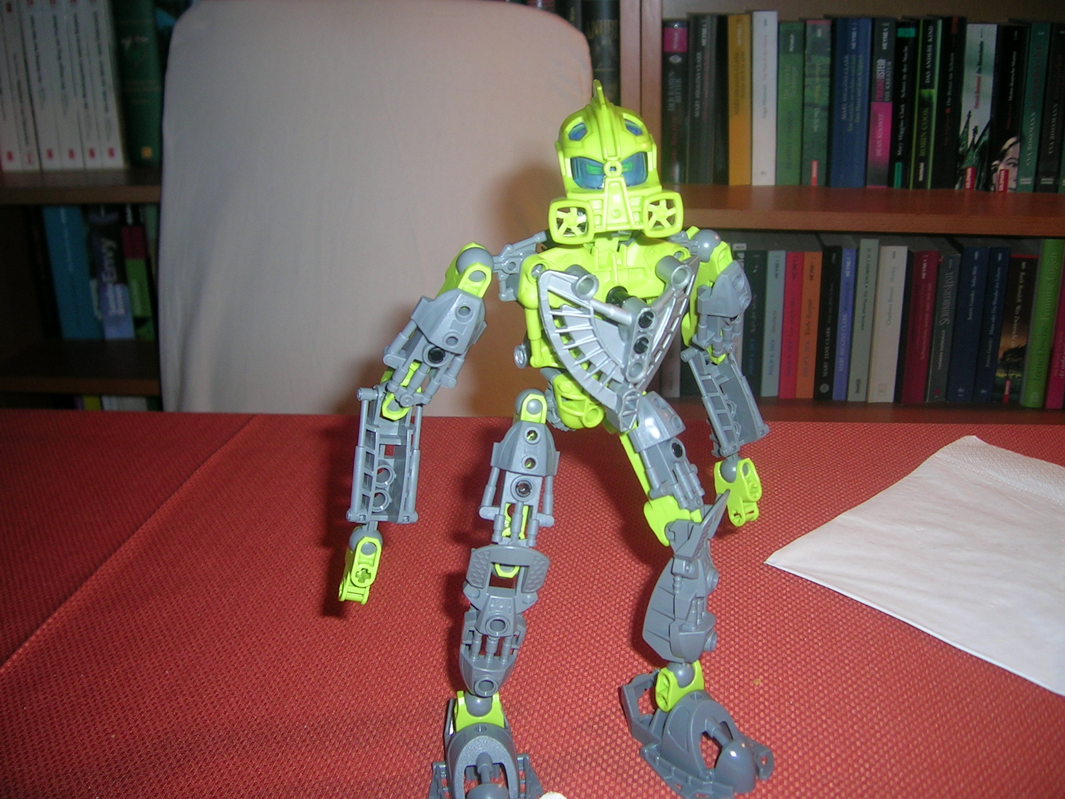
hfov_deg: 52.6
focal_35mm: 35
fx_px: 1077
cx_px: 532
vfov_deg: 40.7
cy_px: 400
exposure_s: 1/60.1
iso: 50
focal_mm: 5.4
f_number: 2.8
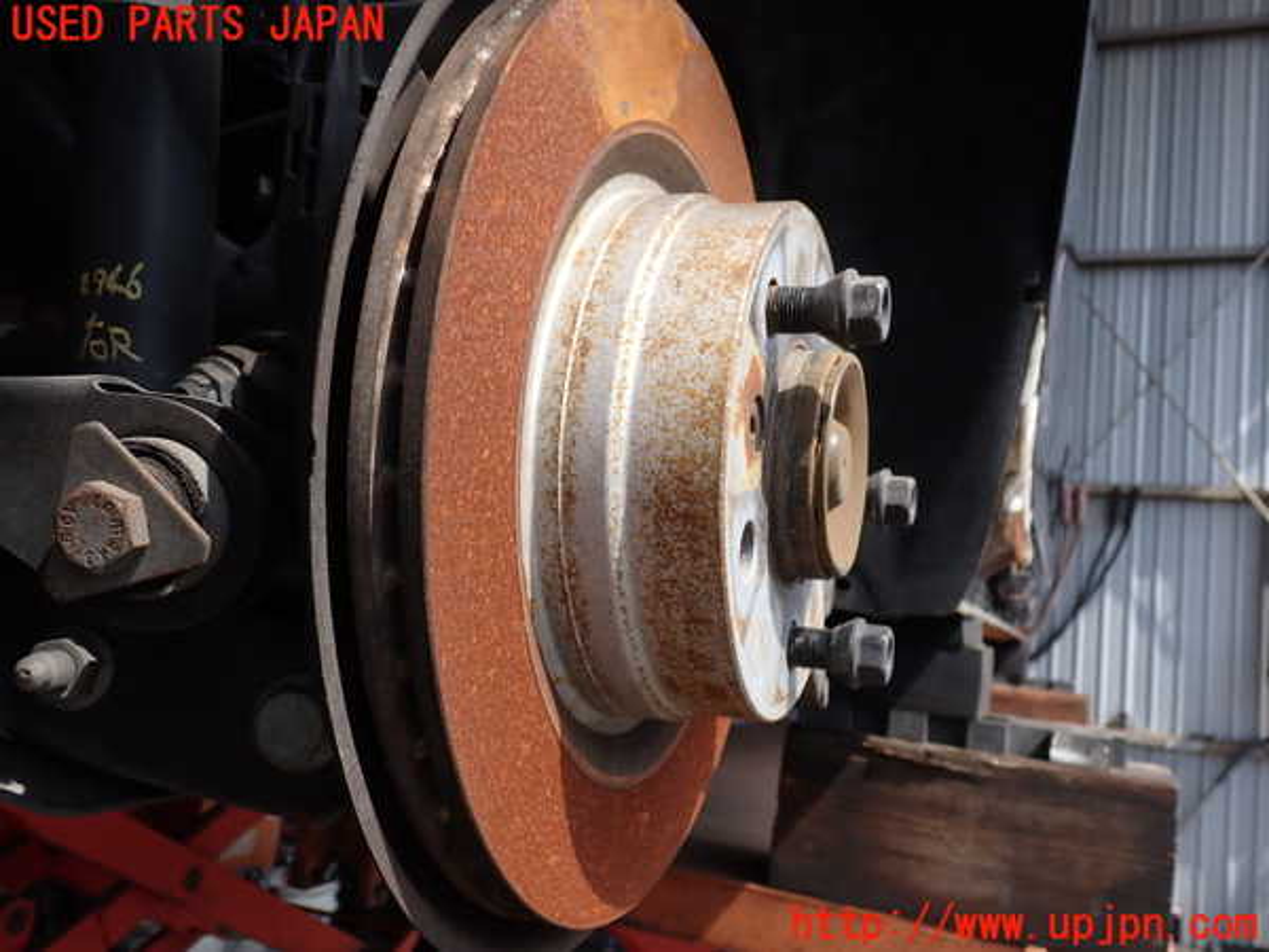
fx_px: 1100
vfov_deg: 46.8
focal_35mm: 30
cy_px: 476
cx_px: 634
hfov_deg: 60.0
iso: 100
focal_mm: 5.4
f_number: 3.2
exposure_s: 1/500
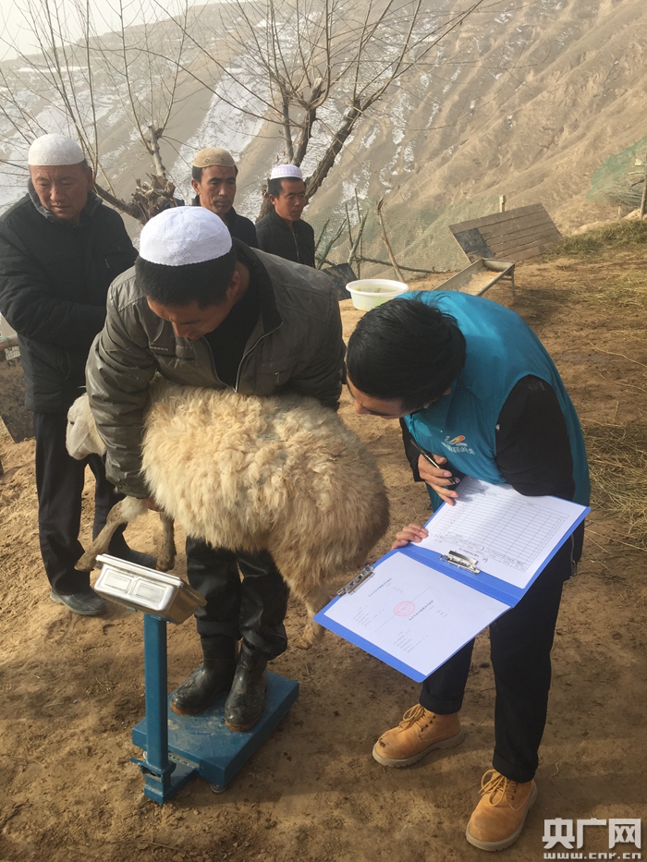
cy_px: 431
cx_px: 324
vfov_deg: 61.7
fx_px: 723
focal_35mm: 29
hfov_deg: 48.2
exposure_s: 1/824
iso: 32
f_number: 2.2
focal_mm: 4.15
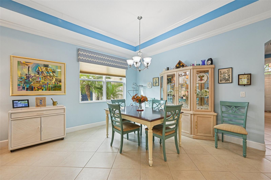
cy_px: 90
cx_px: 136
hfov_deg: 104.3
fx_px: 105
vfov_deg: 81.1
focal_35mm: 14
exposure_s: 1/40
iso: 400
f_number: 8
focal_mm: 14
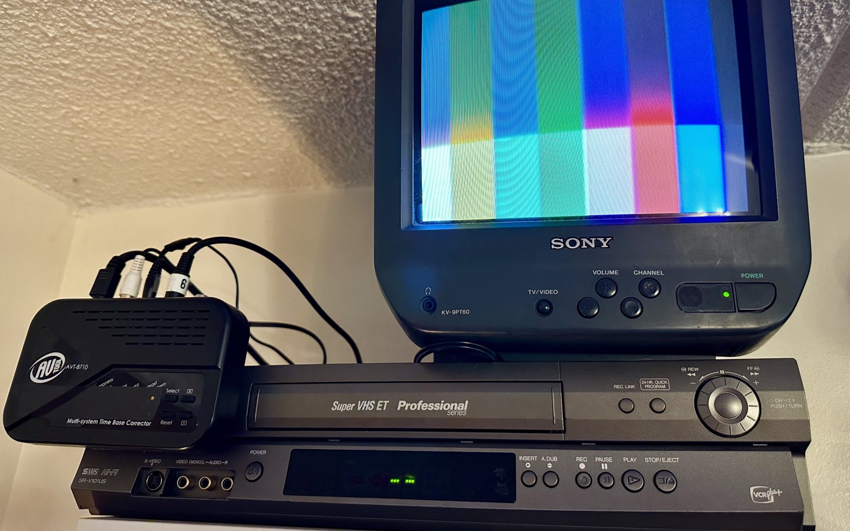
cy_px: 235
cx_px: 429
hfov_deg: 70.4
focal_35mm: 26
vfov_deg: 47.5
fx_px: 602
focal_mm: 6.86
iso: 320
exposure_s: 1/60
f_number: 1.78
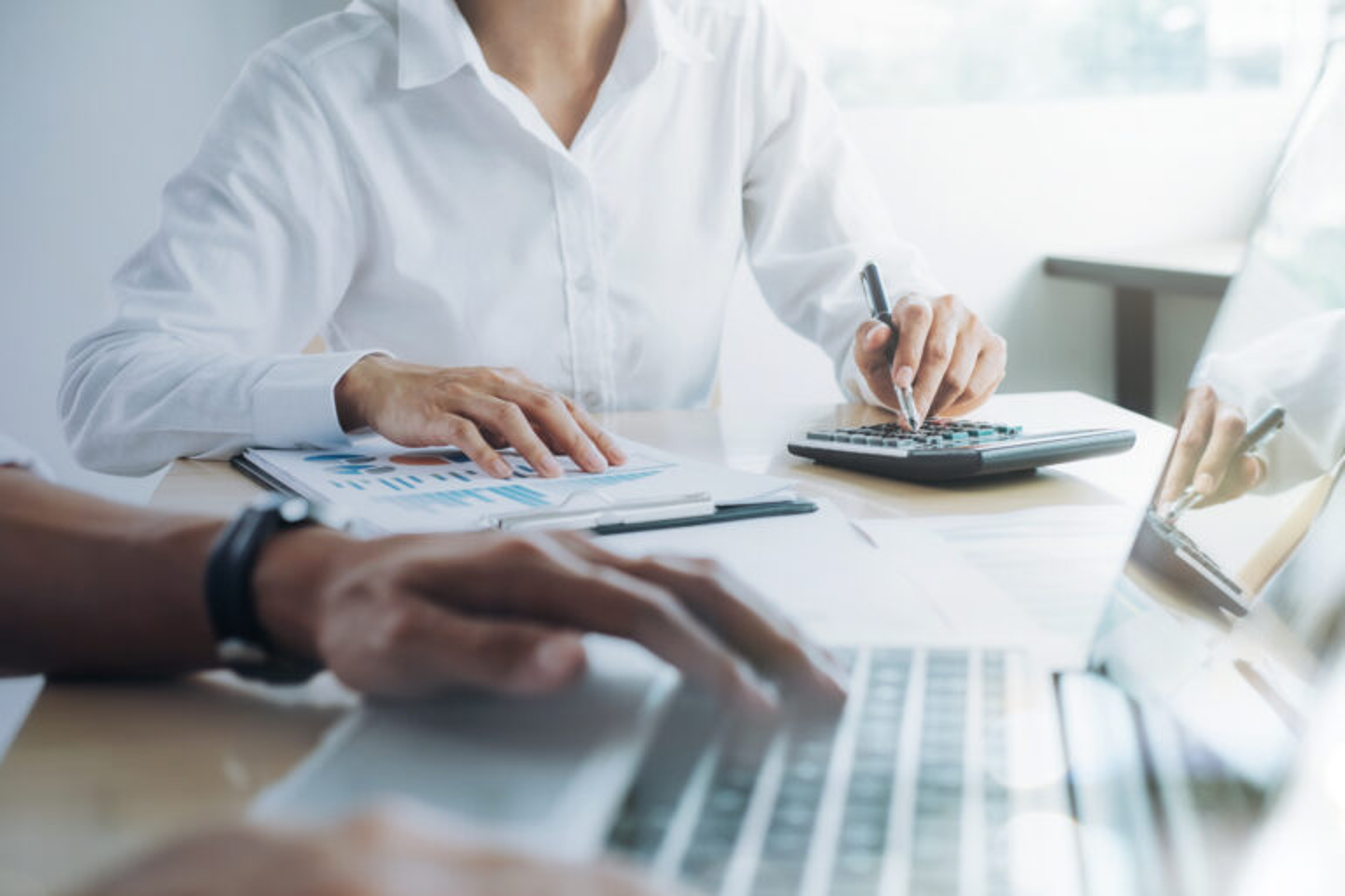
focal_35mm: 53
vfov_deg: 25.5
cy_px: 448
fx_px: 1980
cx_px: 672
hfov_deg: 37.5
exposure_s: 1/180
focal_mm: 35
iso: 250
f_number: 3.2
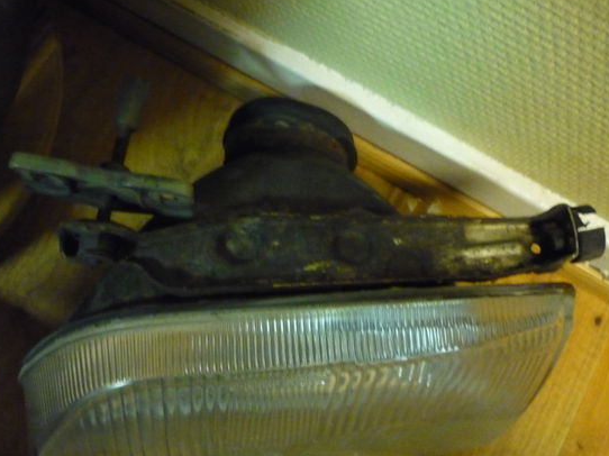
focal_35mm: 39
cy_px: 206
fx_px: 686
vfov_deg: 36.8
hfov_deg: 47.9
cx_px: 291
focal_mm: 5.5
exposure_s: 1/13
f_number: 2.8
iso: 800
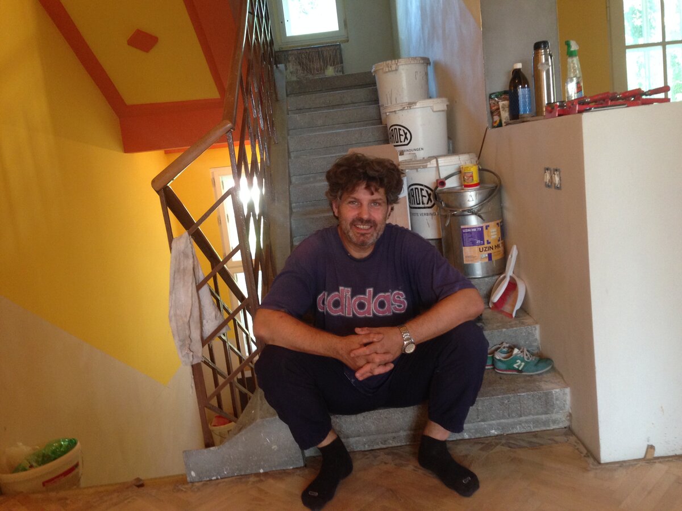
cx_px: 341
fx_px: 650
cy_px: 256
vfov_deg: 42.9
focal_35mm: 33
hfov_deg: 55.4
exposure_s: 1/20
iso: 160
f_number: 2.4
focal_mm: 4.12
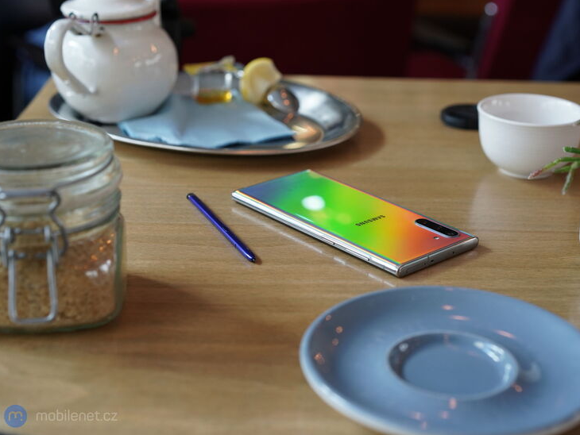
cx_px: 325
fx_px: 1006
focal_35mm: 60
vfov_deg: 24.4
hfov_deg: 32.1
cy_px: 218
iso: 1000
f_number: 4.5
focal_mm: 55
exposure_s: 1/100
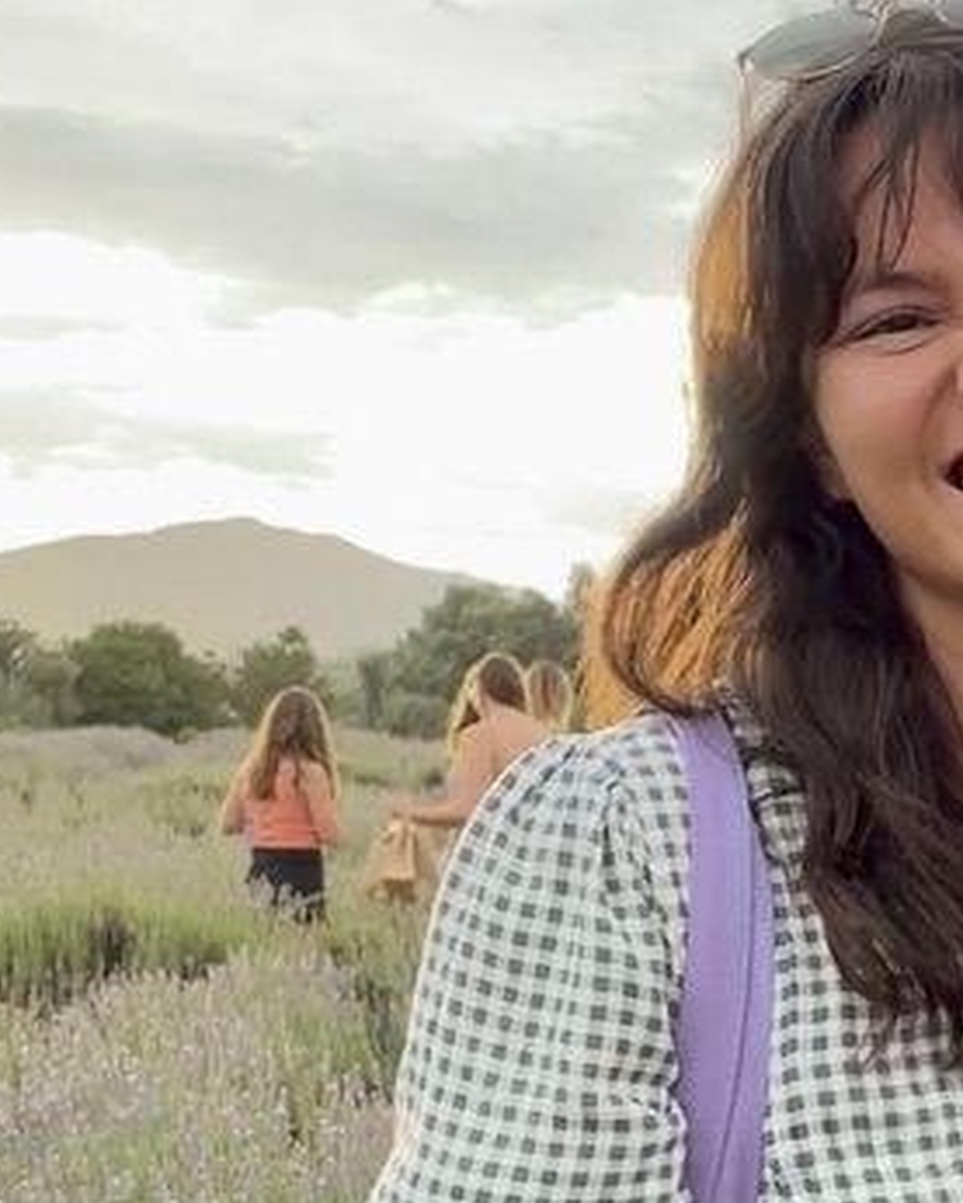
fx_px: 2671
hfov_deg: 18.7
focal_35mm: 75
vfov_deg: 25.2
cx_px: 1311
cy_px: 827
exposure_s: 1/130
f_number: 1.6
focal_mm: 4.2
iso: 32
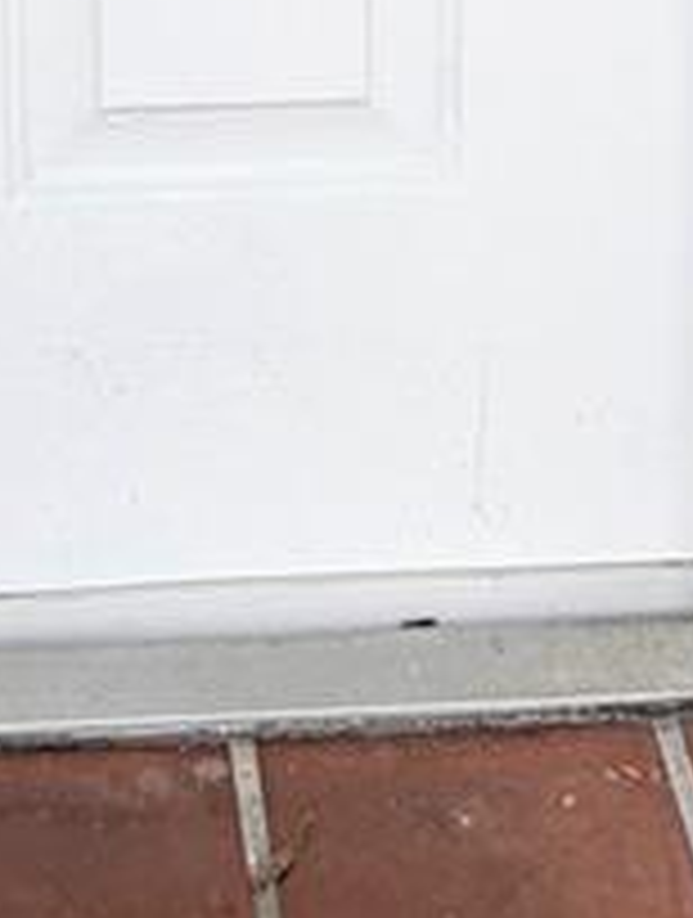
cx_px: -92
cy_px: -1548
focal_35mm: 141
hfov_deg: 10.4
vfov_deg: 10.9
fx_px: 3748
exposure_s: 1/369
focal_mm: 6.9
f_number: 1.68
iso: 58
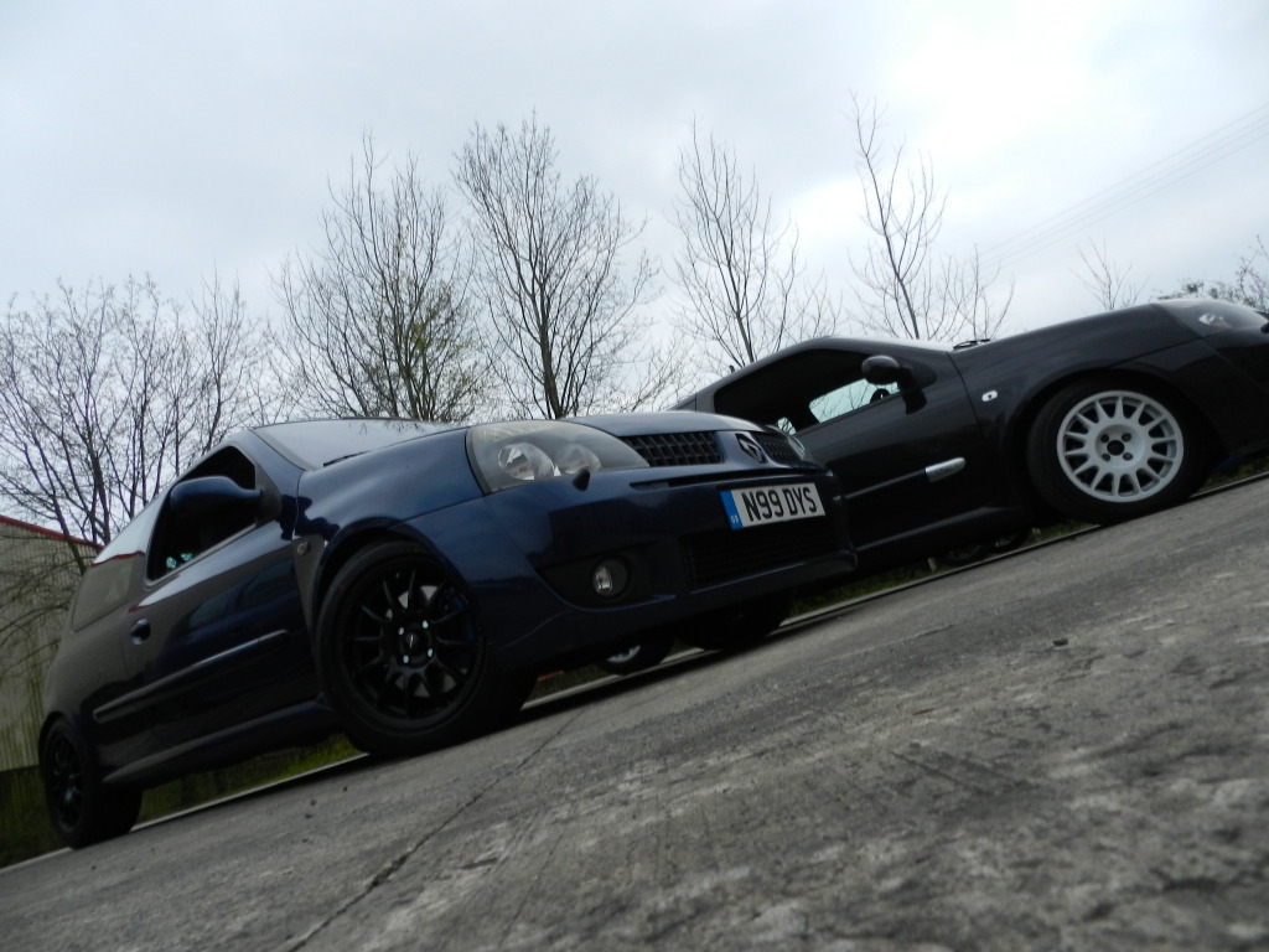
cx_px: 634
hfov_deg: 73.9
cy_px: 476
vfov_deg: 58.9
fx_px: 843
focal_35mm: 23
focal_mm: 4
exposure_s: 1/30
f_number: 3.4
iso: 180
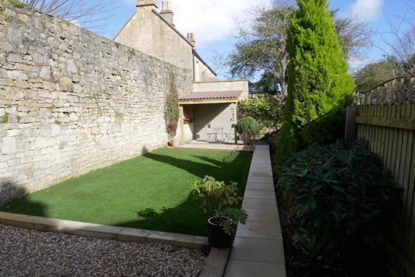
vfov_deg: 51.3
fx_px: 288
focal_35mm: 25
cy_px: 138
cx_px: 208
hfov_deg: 71.5
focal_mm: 9.1
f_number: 8
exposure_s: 1/160
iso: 125
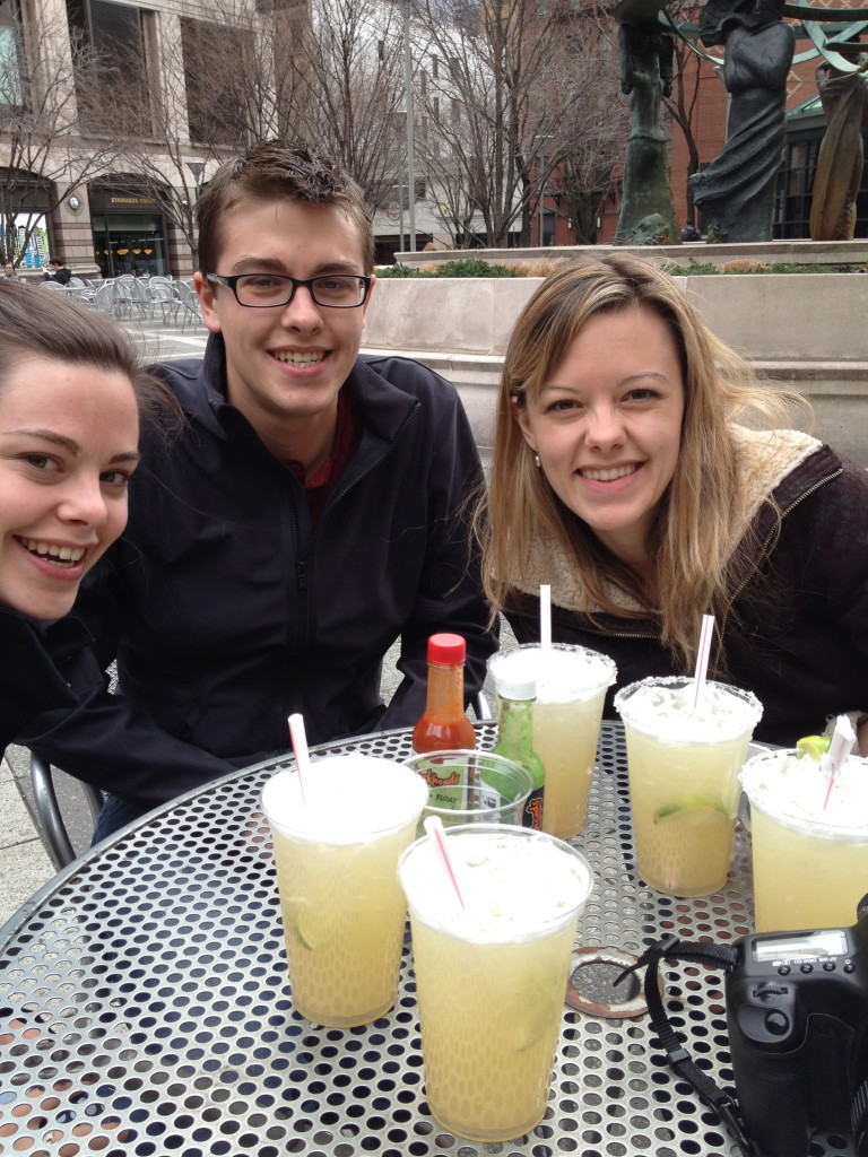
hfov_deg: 40.7
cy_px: 578
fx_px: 1170
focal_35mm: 35
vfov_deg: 52.6
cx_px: 434
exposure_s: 1/273
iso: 50
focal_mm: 4.28
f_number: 2.4
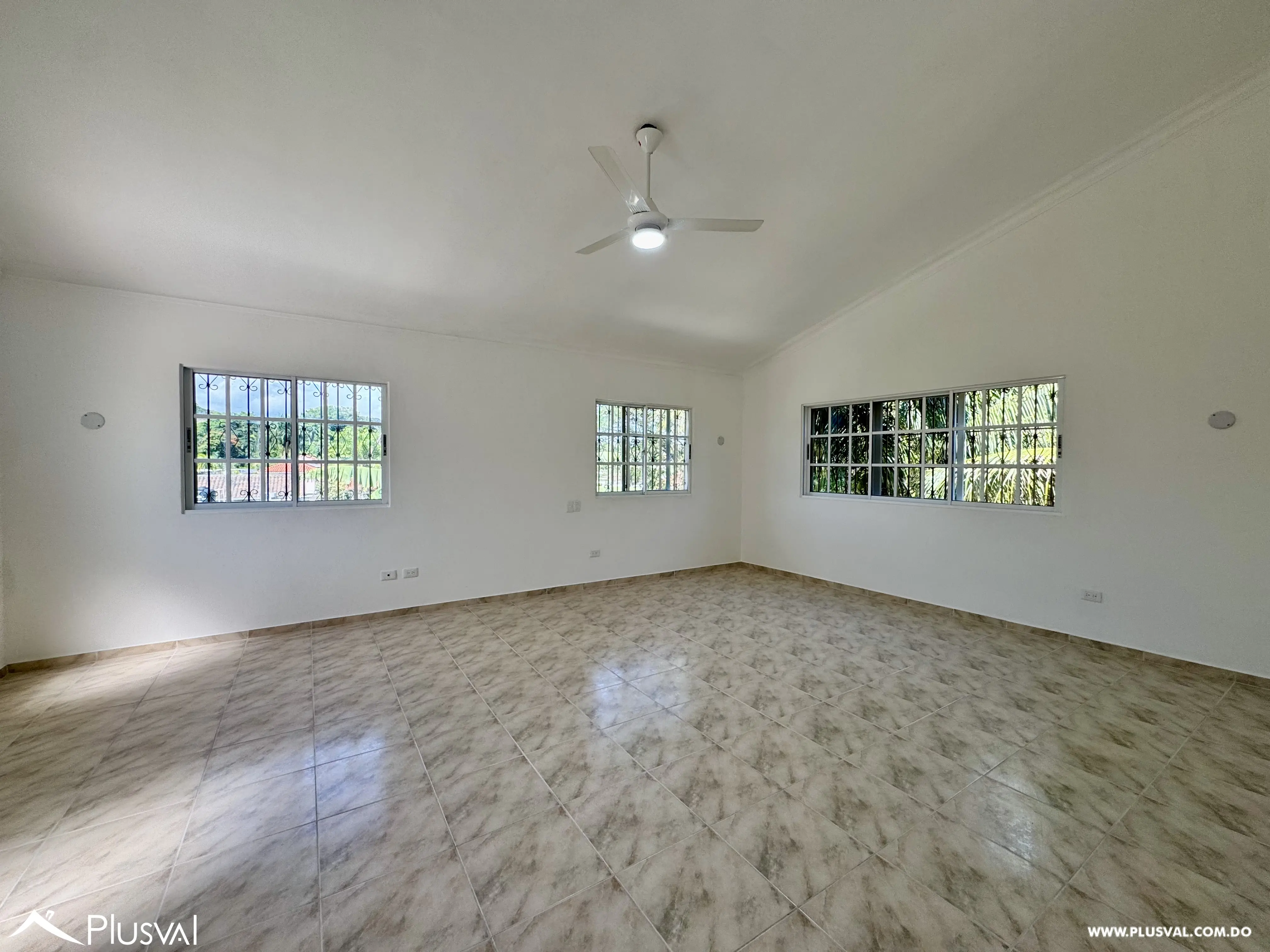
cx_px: 635
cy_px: 476
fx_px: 514
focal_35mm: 14
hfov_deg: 102.1
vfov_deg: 85.7
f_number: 2.2
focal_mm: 2.22
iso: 40
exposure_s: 1/130
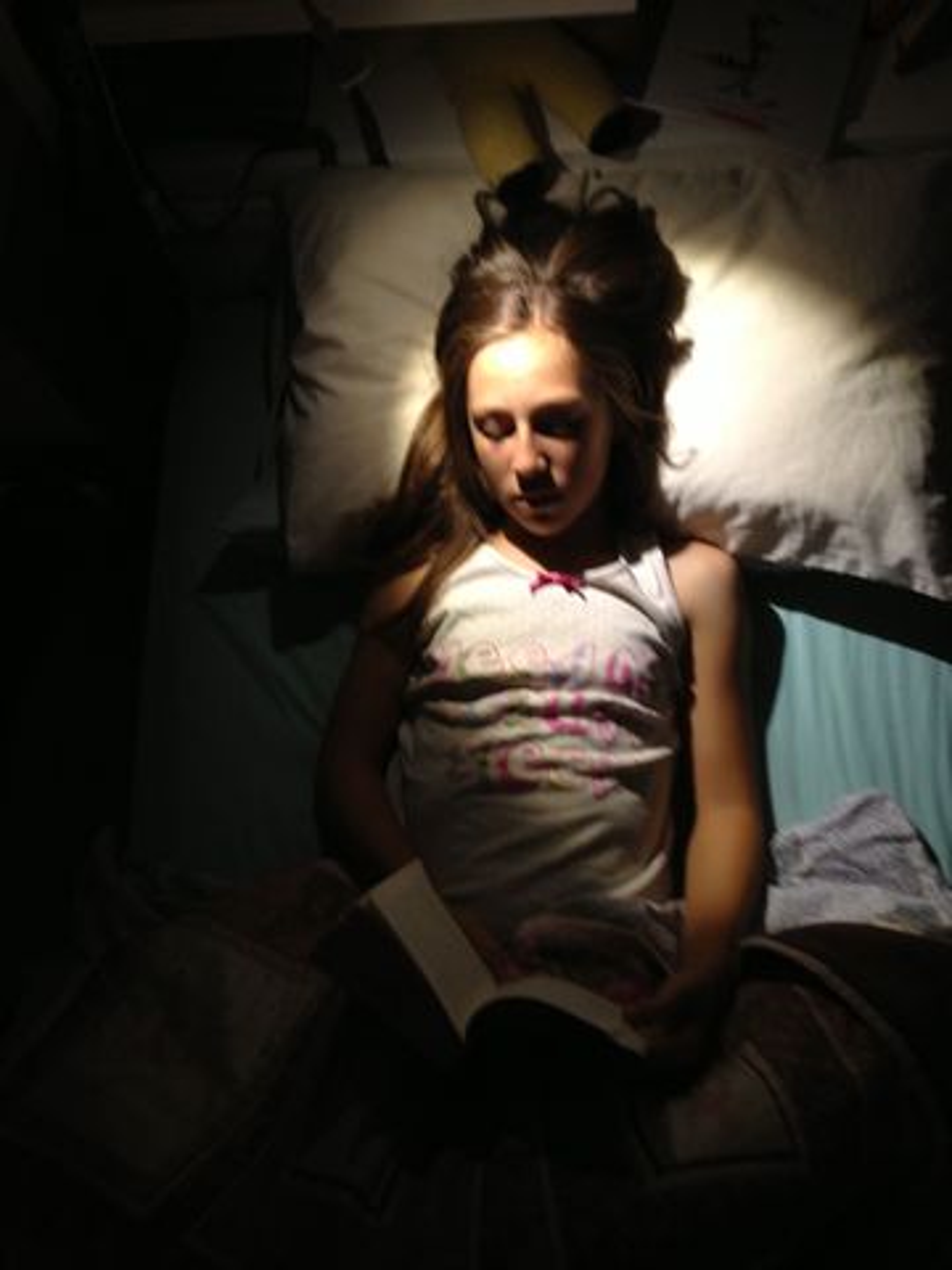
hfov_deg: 40.7
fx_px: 1283
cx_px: 476
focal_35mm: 35
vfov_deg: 52.6
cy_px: 635
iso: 100
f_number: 2.4
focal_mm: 4.28
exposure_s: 1/20
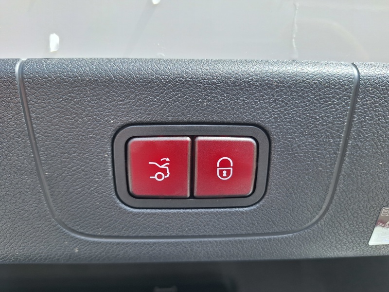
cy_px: 146
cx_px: 194
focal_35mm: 23
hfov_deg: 73.9
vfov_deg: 58.9
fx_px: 258
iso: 40
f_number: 1.8
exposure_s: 1/389
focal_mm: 5.54
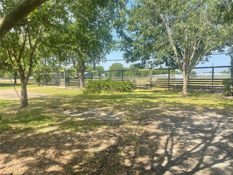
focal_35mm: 26
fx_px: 175
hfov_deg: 67.3
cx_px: 116
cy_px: 88
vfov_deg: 53.1
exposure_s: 1/1252
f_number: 1.6
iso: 32
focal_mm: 5.1
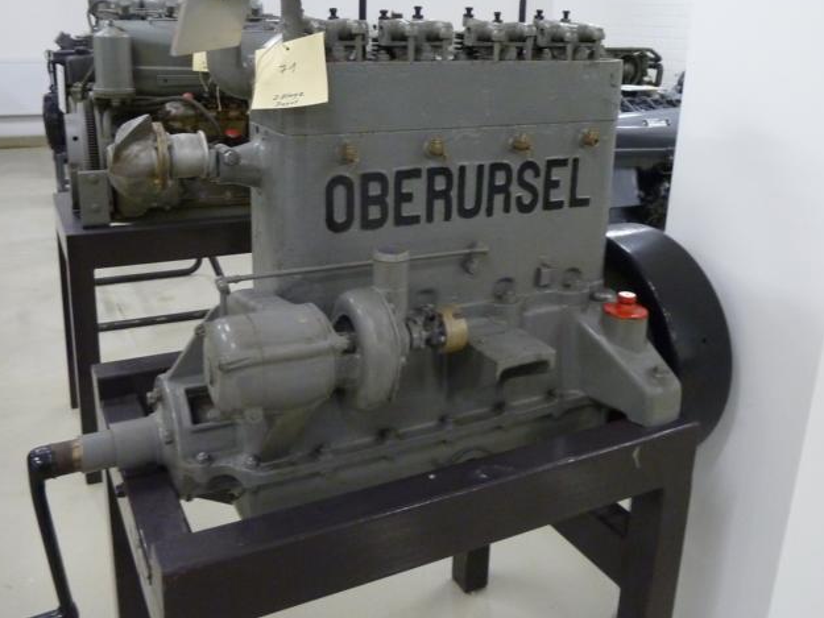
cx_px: 389
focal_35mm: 32
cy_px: 235
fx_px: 762
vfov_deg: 43.8
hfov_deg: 56.8
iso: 400
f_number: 3.3
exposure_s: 1/20
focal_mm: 4.1
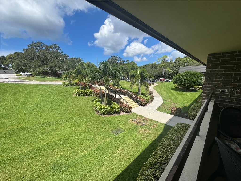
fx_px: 97
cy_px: 90
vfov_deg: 85.7
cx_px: 120
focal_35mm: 14
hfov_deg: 102.1
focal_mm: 2.22
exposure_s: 1/1748
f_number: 2.2
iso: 40
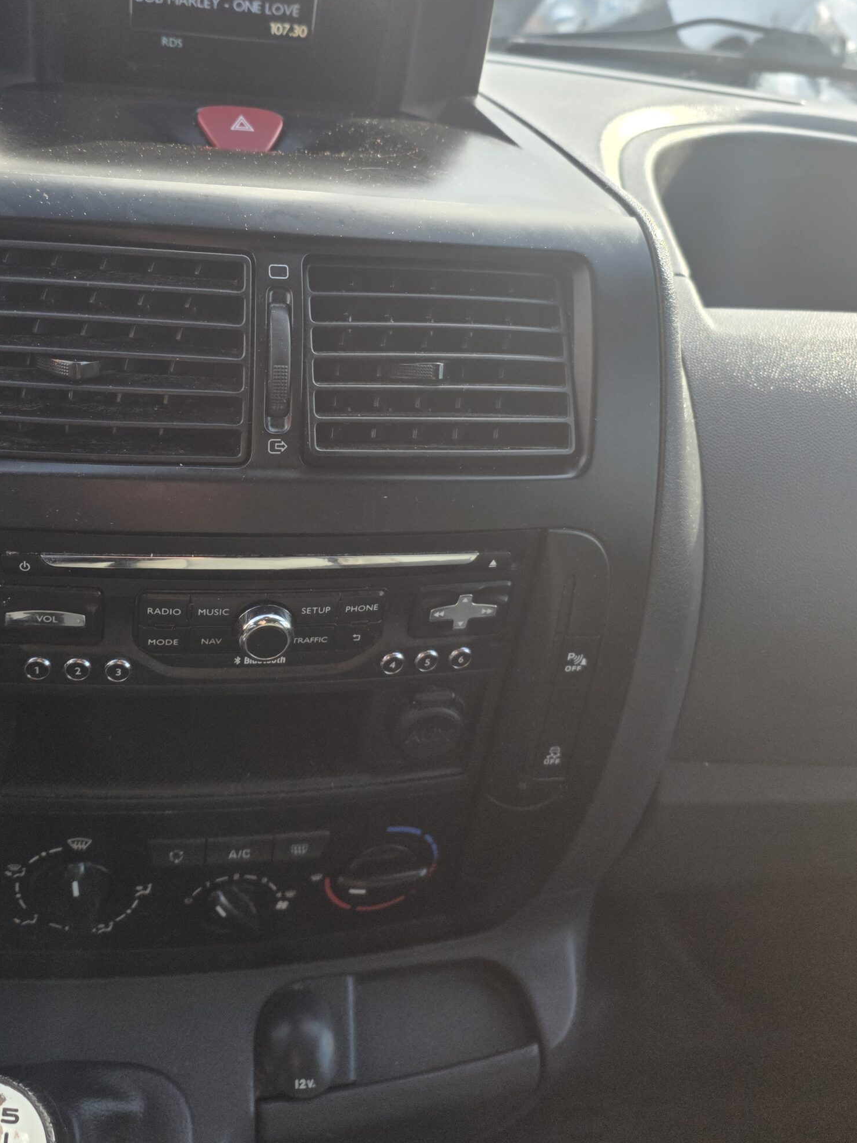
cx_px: 316
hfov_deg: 46.3
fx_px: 990
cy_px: 454
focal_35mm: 30
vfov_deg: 59.4
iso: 32
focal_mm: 6.25
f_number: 1.7
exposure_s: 1/180
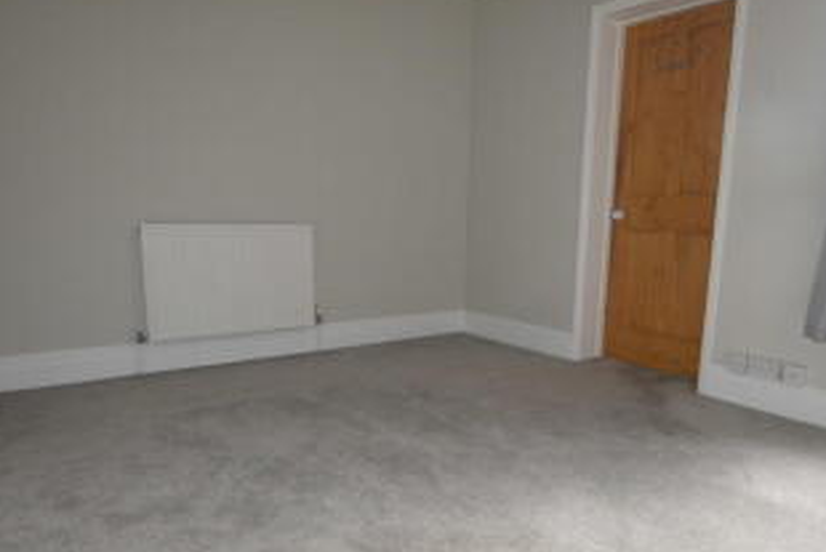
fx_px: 528
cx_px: 461
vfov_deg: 54.9
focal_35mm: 23
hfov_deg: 75.8
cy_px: 321
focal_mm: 10
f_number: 4
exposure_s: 1/80
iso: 400
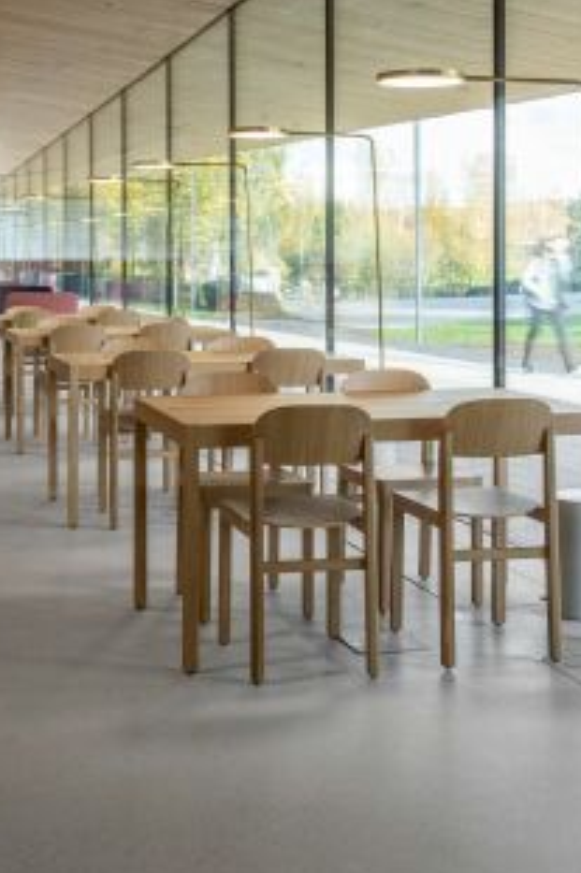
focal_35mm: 55
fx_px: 1333
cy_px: 264
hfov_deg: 24.5
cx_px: 208
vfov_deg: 35.8
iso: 100
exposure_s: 1/10
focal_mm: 38
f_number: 9
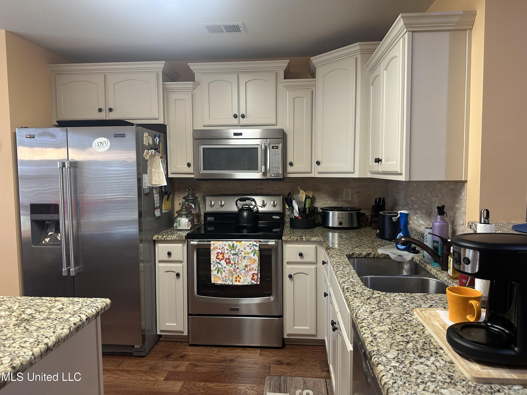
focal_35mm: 24
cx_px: 264
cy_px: 198
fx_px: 365
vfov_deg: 56.8
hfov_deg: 71.6
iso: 160
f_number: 1.78
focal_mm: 6.86
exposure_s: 1/60
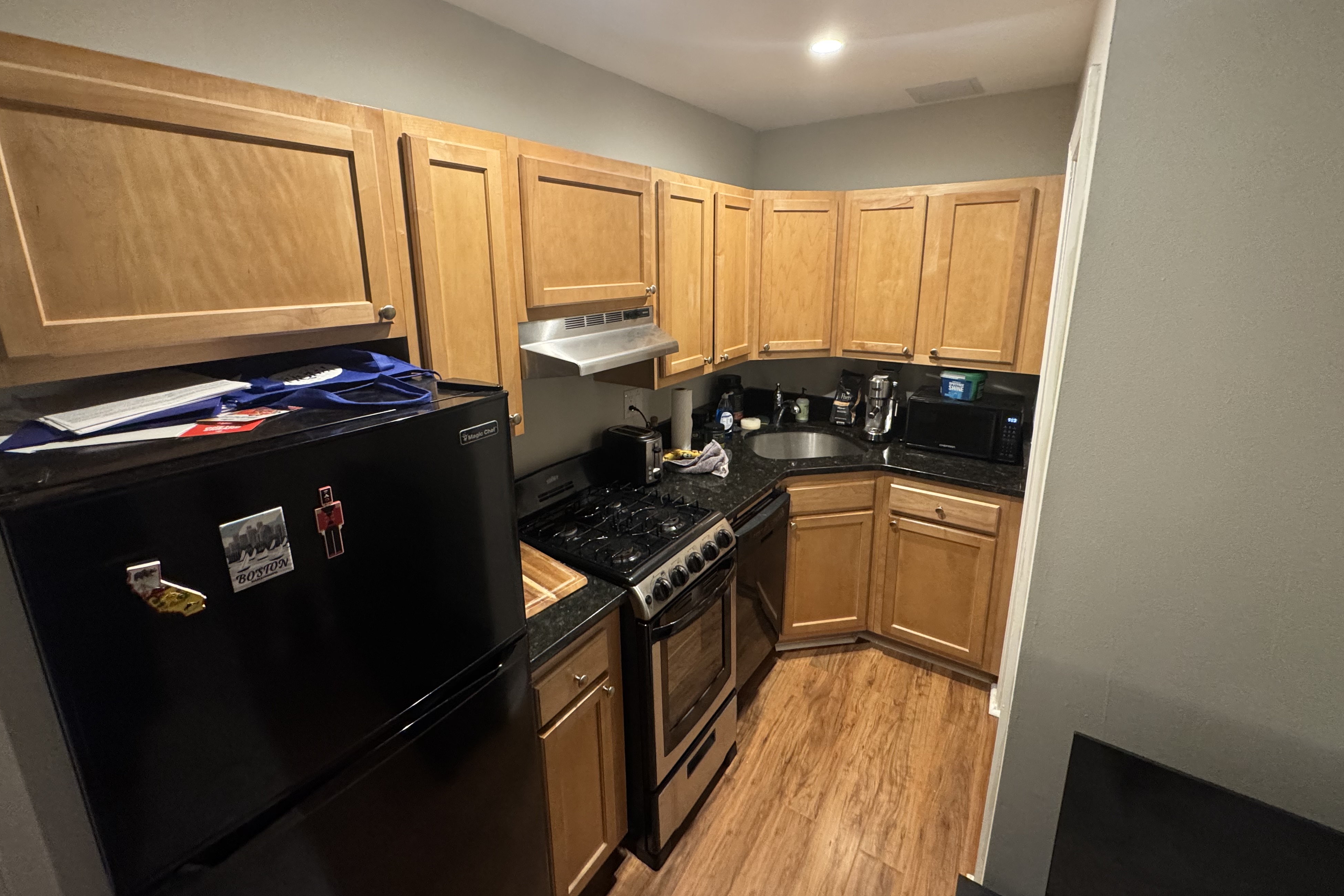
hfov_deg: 100.4
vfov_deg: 76.9
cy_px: 387
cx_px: 666
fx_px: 560
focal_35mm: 15
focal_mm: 2.22
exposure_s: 1/59
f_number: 2.2
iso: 500
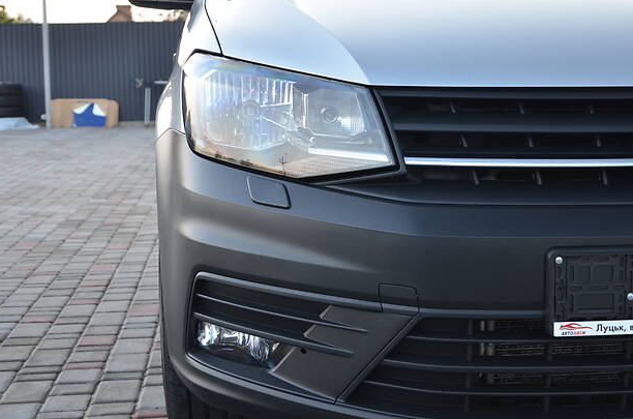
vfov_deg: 26.3
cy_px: 181
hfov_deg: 39.0
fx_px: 895
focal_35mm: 51
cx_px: 326
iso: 400
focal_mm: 26
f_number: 4.5
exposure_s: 1/80
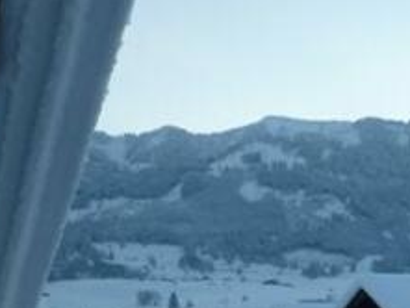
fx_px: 841
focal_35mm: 71
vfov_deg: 20.2
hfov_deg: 26.0
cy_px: 293
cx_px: 406
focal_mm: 5
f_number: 3.3
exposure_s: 1/250
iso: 100
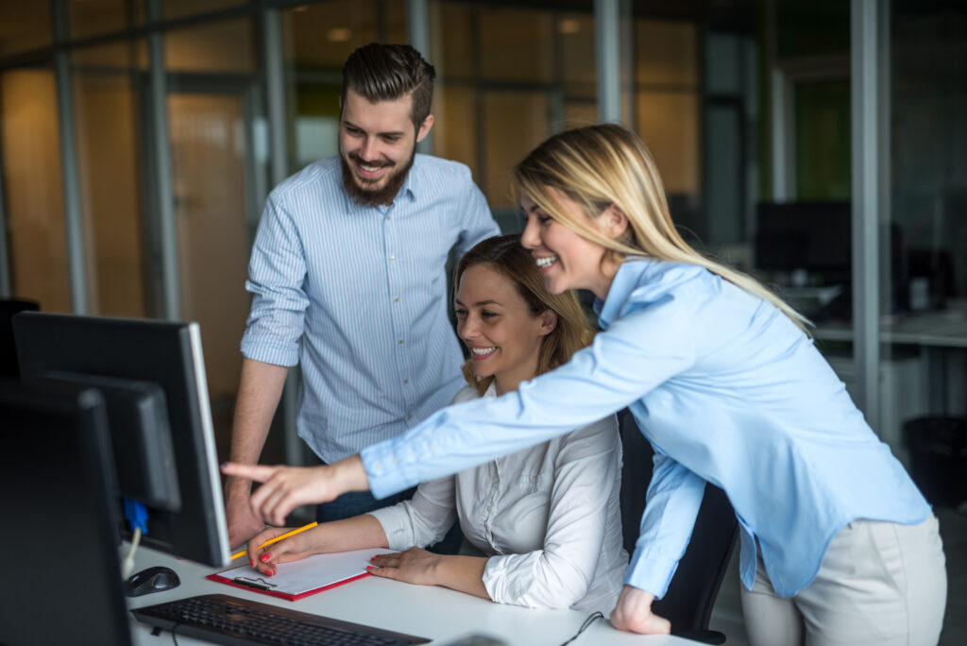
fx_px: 1344
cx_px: 484
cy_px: 323
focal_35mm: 50
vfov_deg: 27.0
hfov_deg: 39.6
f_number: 1.8
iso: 200
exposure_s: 1/800
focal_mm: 50
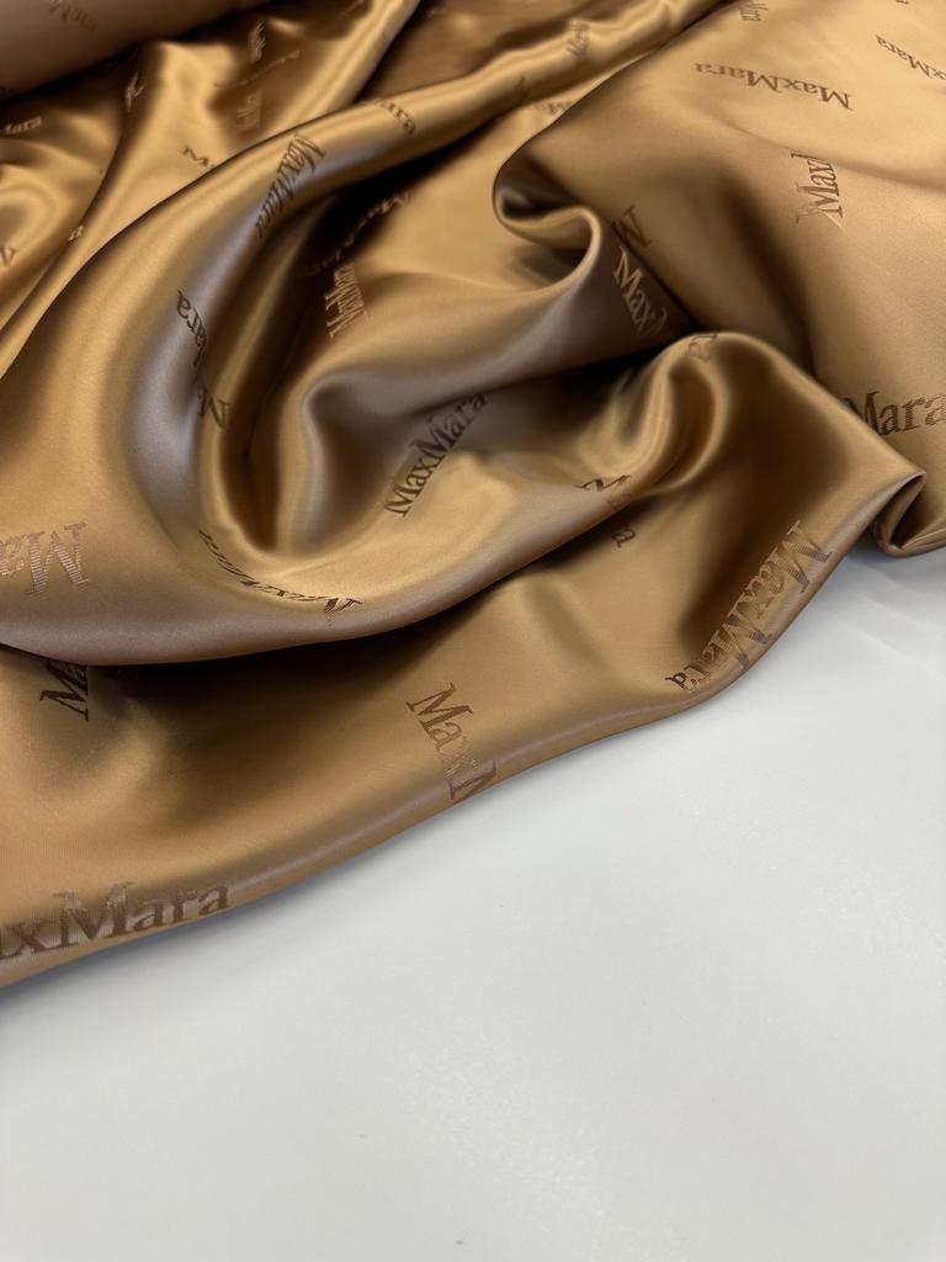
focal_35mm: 24
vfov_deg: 71.6
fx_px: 875
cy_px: 631
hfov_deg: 56.8
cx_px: 473
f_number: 1.78
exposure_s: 1/284
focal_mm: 6.86
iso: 80
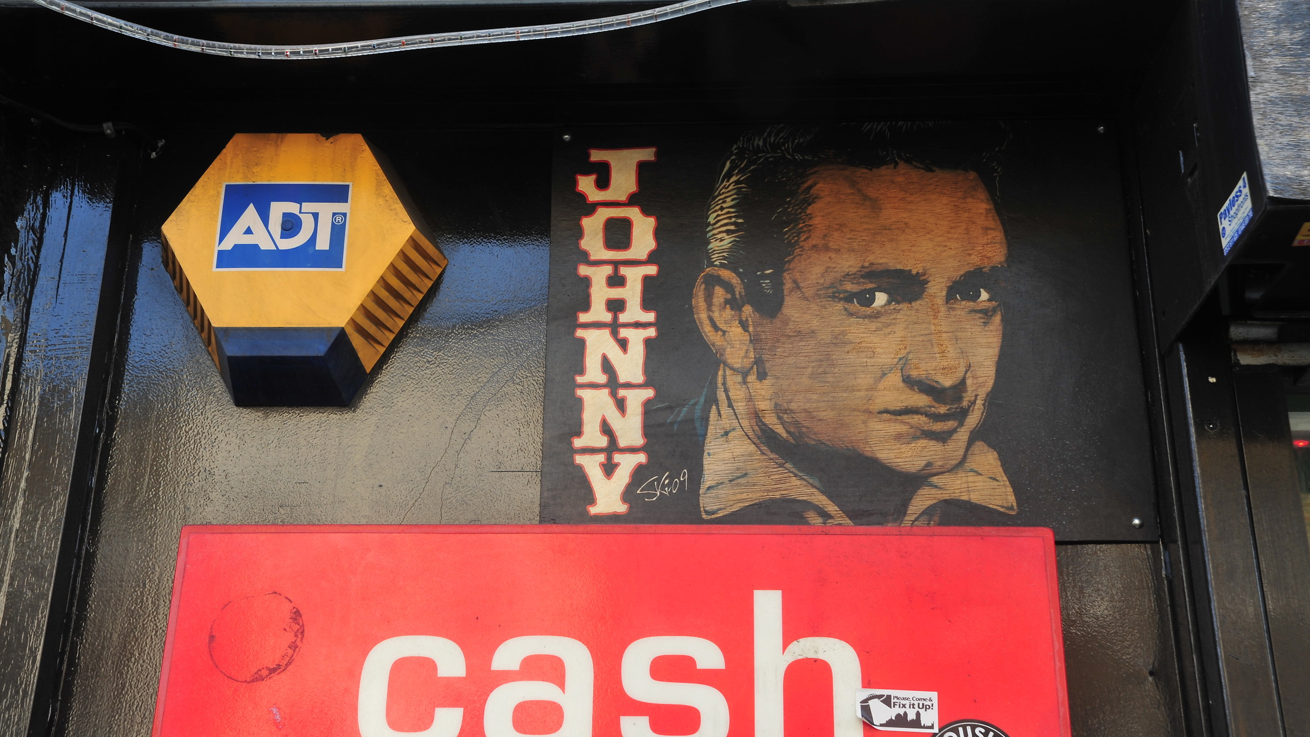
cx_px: 655
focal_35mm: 48
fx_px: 1667
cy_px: 428
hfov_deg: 42.9
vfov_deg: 24.9
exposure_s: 1/25
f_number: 11
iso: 200
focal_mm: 45
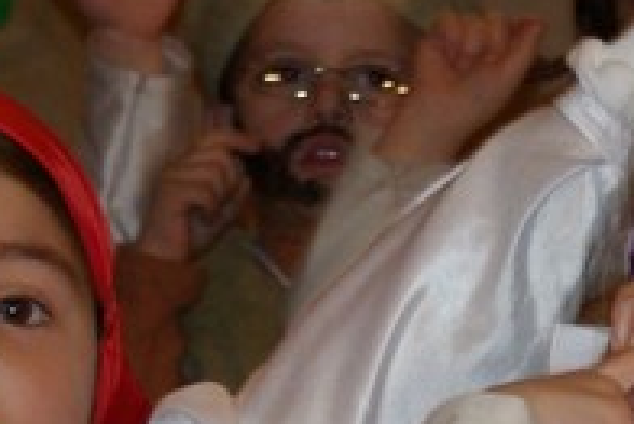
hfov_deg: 4.1
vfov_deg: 2.8
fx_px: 8653
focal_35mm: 491
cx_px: 1870
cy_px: 600
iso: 400
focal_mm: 50
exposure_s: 1/60
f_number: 5.6
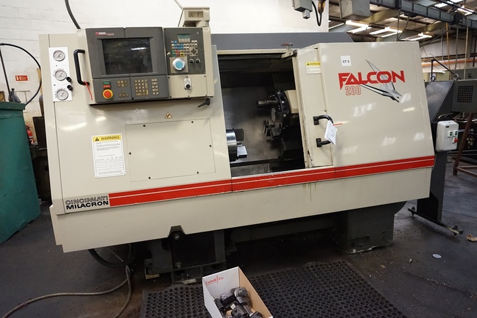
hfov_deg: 73.8
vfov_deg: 53.1
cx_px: 238
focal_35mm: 24
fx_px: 318
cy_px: 159
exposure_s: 1/100
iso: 3200
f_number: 3.5
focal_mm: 16
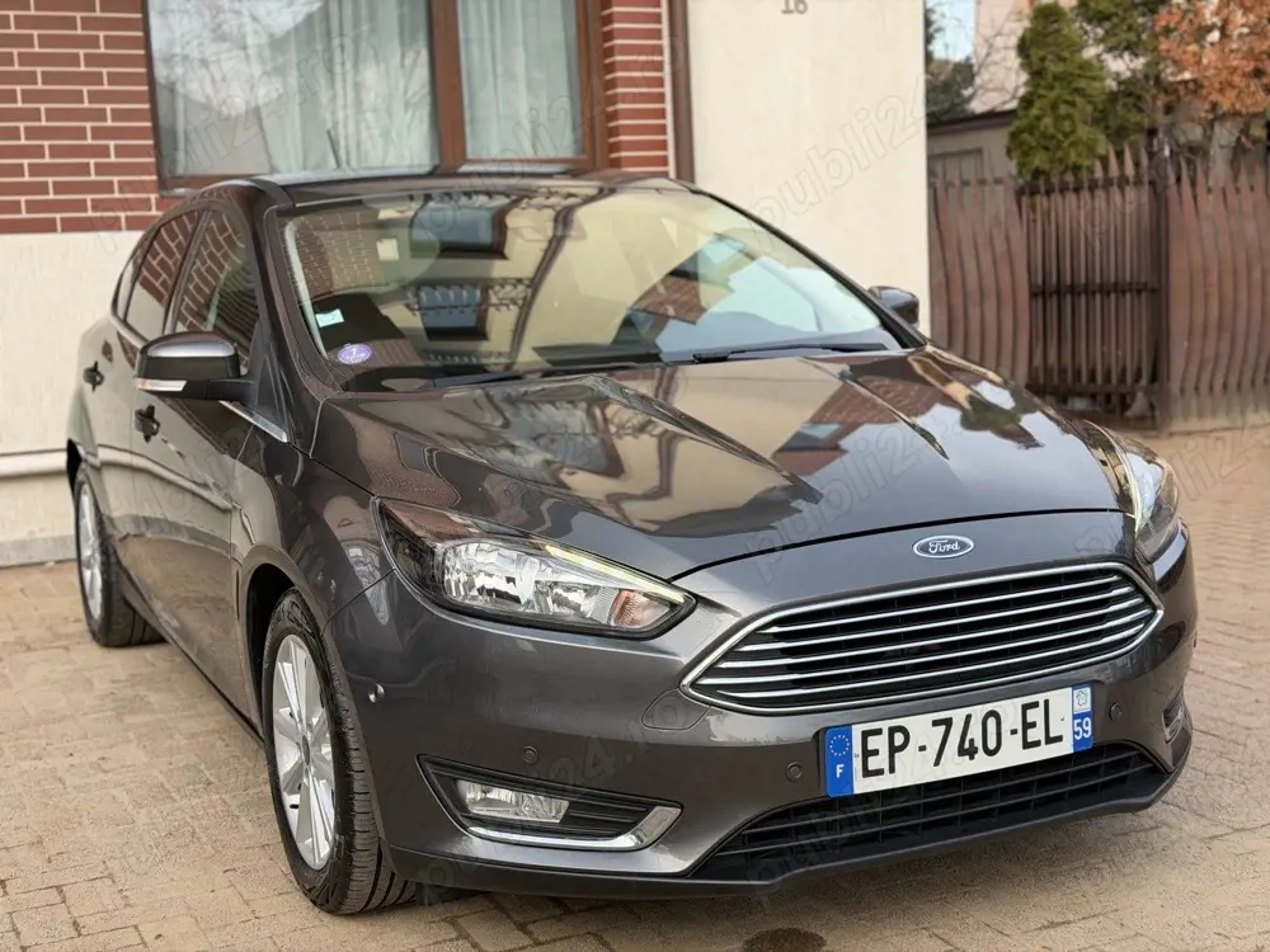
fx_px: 1761
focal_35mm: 48
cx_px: 635
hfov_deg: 39.7
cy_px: 476
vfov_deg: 30.3
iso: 80
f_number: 1.78
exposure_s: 1/1013
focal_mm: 6.76
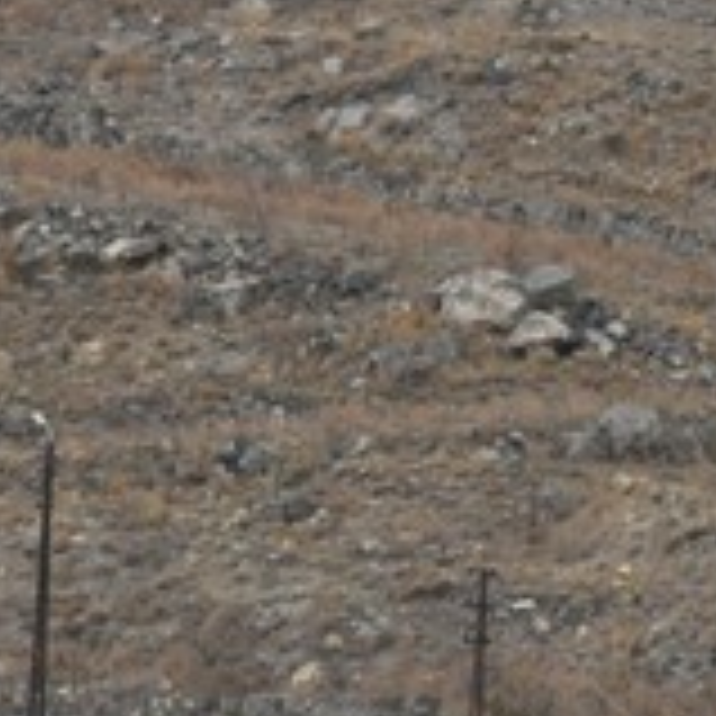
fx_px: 12794
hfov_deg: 3.2
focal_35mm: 547
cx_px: 1229
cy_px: -122
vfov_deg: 3.2
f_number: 11
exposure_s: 1/500
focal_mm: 105
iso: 1600
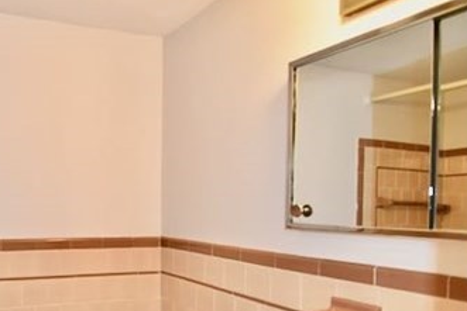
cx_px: 72
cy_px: 208
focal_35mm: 30
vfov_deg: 43.1
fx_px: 388
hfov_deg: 56.0
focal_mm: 11
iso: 500
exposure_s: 1/60
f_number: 2.8
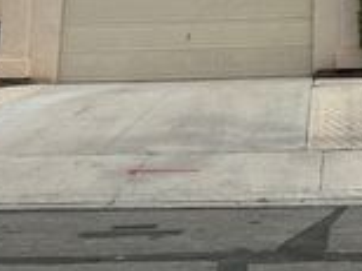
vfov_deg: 16.7
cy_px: -166
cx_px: 402
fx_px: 814
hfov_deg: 23.5
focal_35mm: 78
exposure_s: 1/8197
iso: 80
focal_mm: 6.86
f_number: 1.78
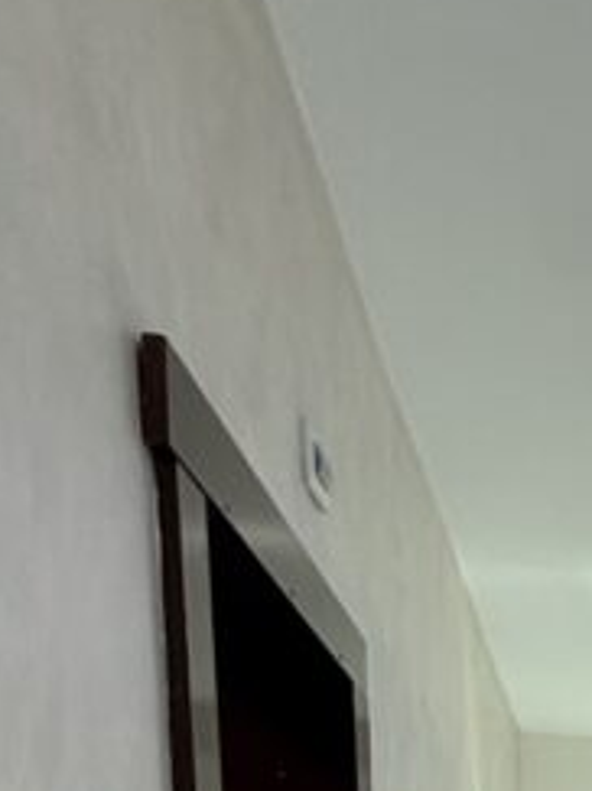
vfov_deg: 24.8
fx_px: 1347
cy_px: 1201
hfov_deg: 19.3
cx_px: 1041
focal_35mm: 59
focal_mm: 2.22
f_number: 2.2
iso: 50
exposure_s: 1/99
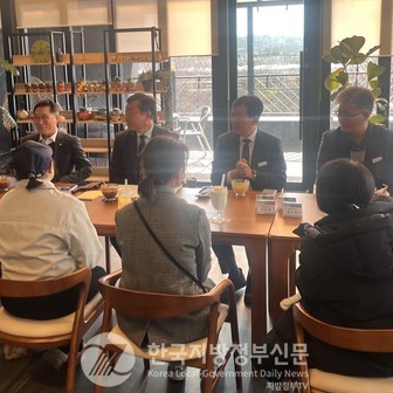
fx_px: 527
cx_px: 177
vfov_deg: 40.6
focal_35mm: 41
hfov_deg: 40.9
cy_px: 146
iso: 64
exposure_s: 1/60
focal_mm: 5.1
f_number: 1.6
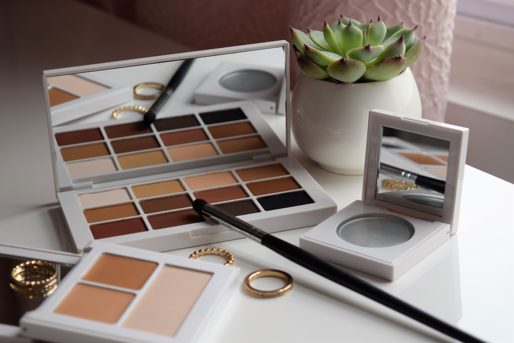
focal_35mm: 82
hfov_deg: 24.6
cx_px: 257
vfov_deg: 16.6
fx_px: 1178
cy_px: 172
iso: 400
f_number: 5.6
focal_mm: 55
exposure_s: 1/100
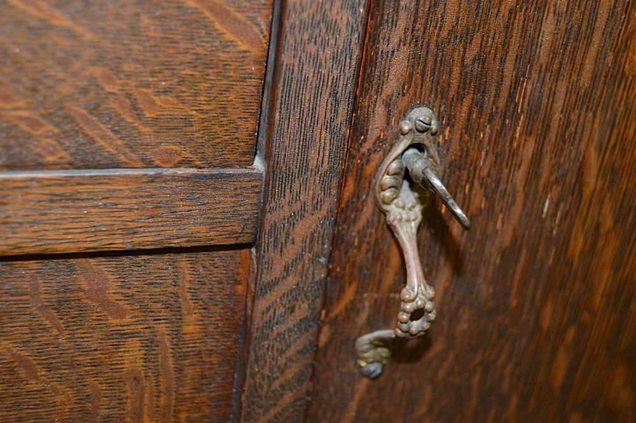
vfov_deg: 26.4
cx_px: 318
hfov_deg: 38.9
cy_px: 212
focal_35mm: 51
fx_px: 900
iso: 2000
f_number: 4.5
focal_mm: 34
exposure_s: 1/60
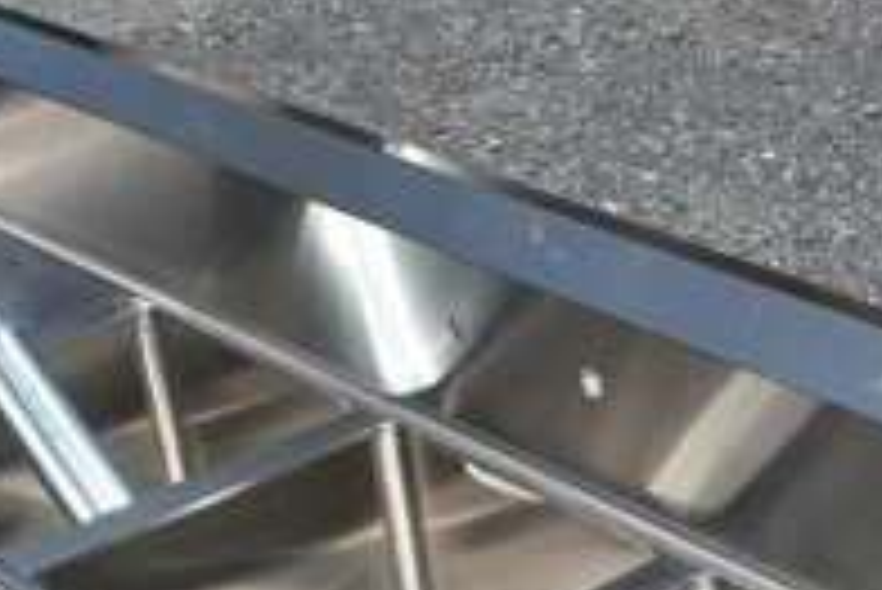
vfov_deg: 15.3
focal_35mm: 84
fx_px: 2059
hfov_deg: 23.6
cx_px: 765
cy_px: 824
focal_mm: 18
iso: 100
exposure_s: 1/500
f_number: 8
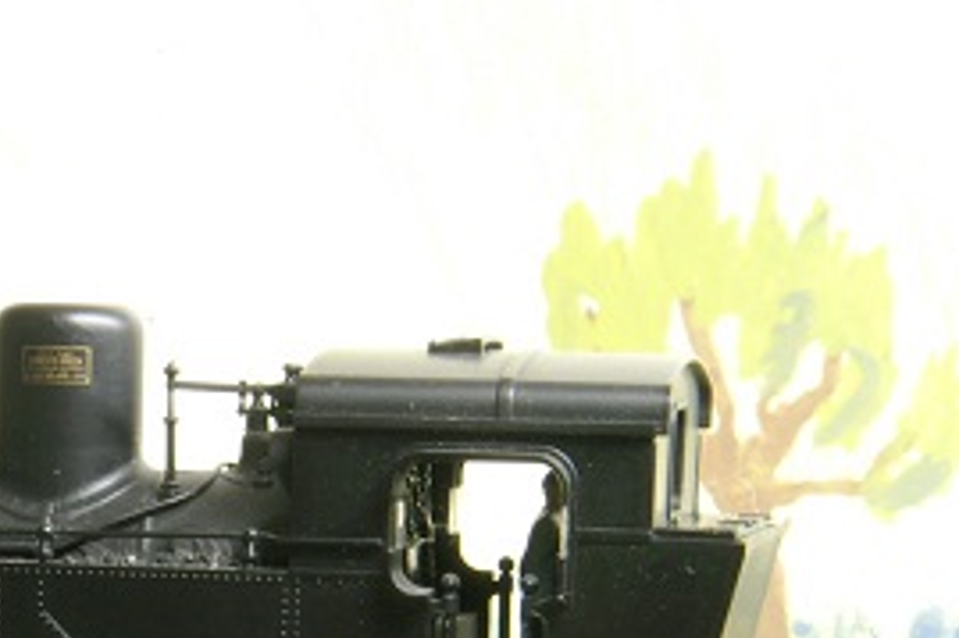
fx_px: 6709
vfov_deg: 5.4
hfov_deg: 8.1
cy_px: 773
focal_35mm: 252
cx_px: -14
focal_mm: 60
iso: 200
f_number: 32
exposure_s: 6
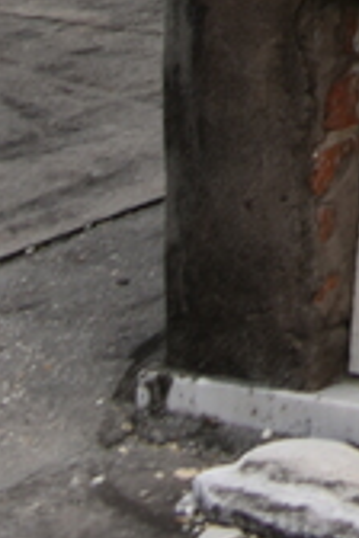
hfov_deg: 4.7
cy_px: -1246
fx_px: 3994
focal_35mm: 267
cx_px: 1337
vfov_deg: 6.7
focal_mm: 35
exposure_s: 1/320
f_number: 9
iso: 100
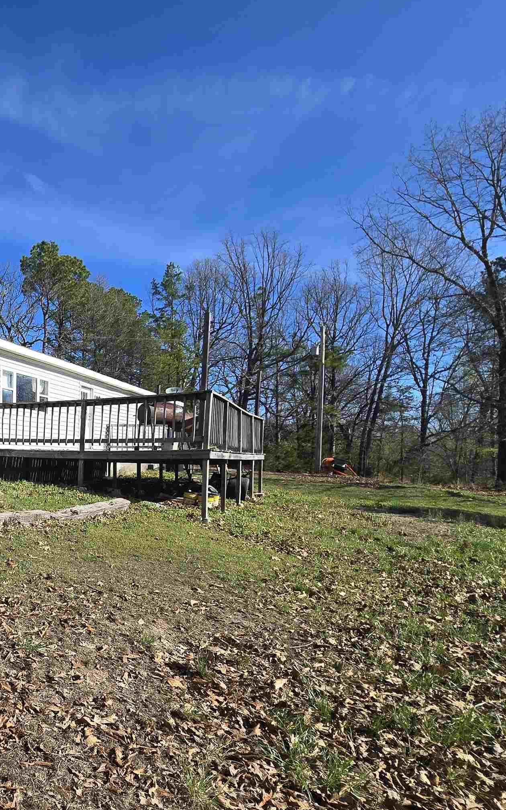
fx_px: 463
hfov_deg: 47.1
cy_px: 458
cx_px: -6
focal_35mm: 21
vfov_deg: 81.9
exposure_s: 1/1978
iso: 50
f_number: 2.2
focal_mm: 2.2
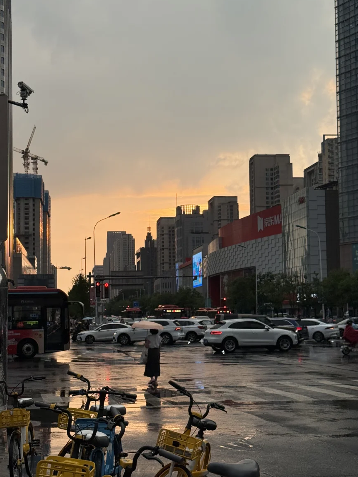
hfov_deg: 24.4
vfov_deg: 32.2
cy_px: 256
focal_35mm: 60
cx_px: 160
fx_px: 827
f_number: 1.78
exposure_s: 1/1484
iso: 64
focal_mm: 6.76
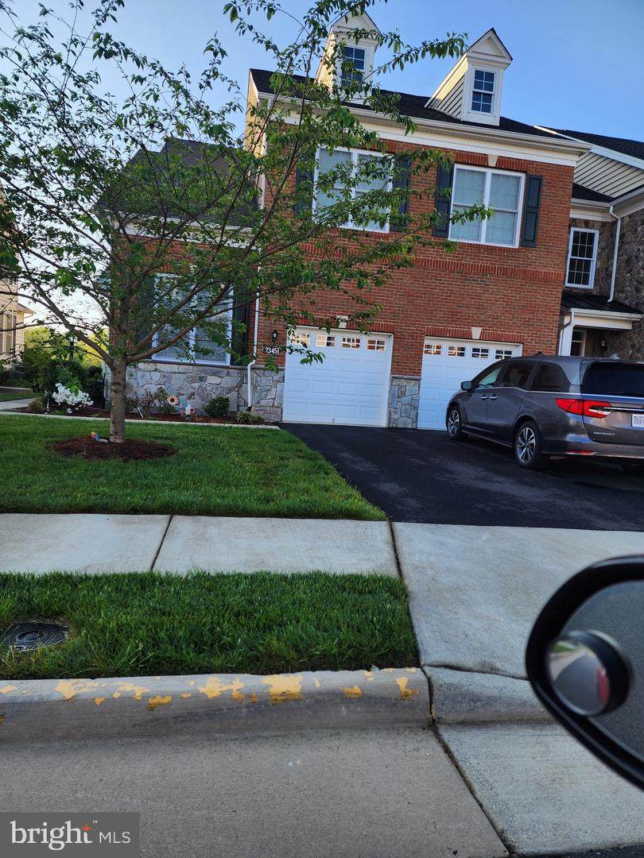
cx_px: 322
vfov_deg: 73.9
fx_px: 571
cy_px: 429
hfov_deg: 58.9
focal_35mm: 23
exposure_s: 1/214
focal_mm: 6.4
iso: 12
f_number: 1.8
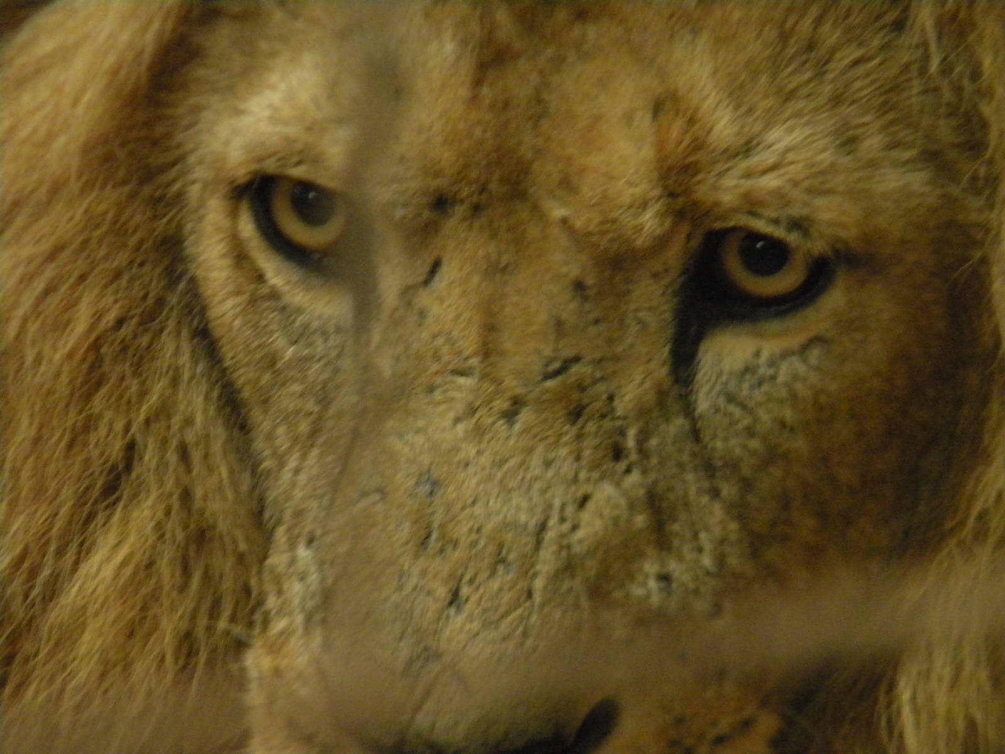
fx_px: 12020
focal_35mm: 414
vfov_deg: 3.6
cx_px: 502
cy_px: 377
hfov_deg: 4.8
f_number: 5.4
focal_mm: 75
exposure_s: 1/8
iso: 800
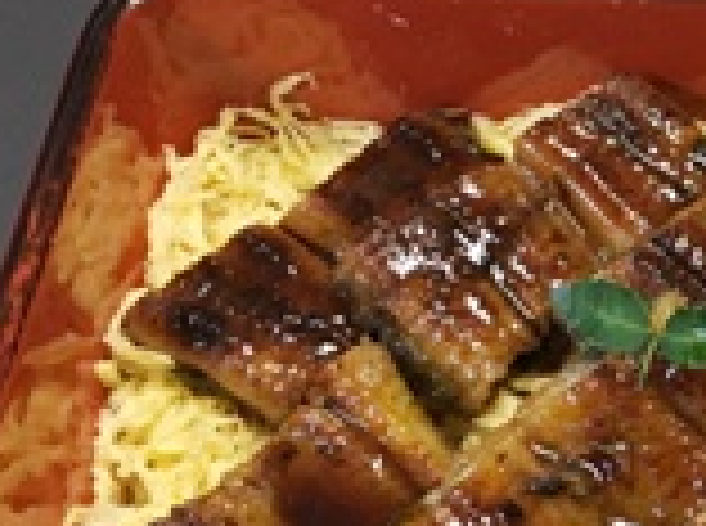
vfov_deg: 17.7
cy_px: 216
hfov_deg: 21.3
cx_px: 926
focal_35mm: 83
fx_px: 1689
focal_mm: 4.15
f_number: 2.2
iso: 125
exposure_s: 1/30
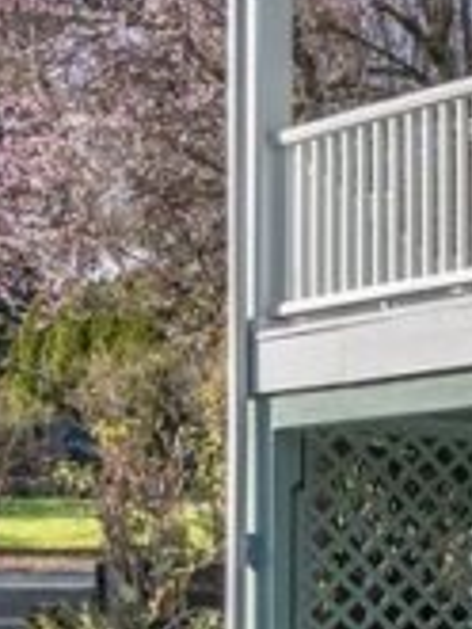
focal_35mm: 98
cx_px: 1336
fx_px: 1779
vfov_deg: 19.4
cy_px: 642
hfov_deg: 11.0
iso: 100
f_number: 6.3
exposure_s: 1/125
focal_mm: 12
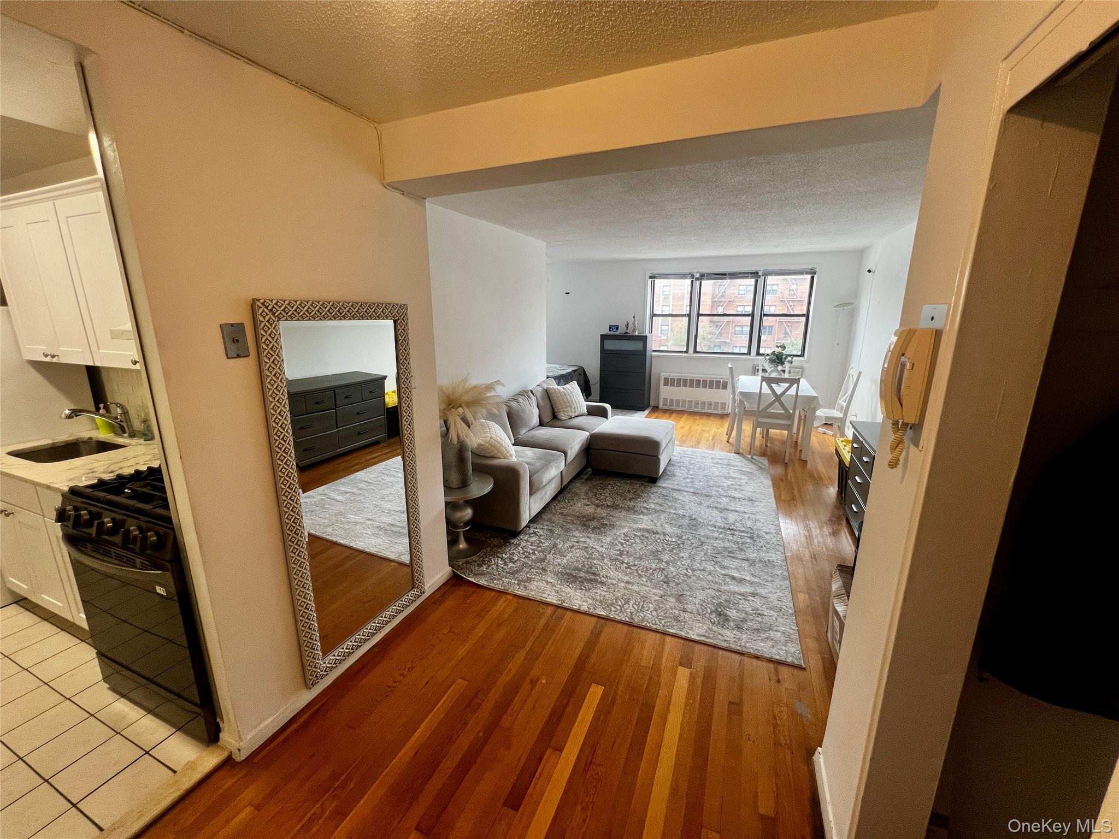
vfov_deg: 89.9
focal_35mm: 13
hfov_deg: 106.2
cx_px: 560
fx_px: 420
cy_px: 420
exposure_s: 1/120
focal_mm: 1.57
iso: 125
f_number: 1.8
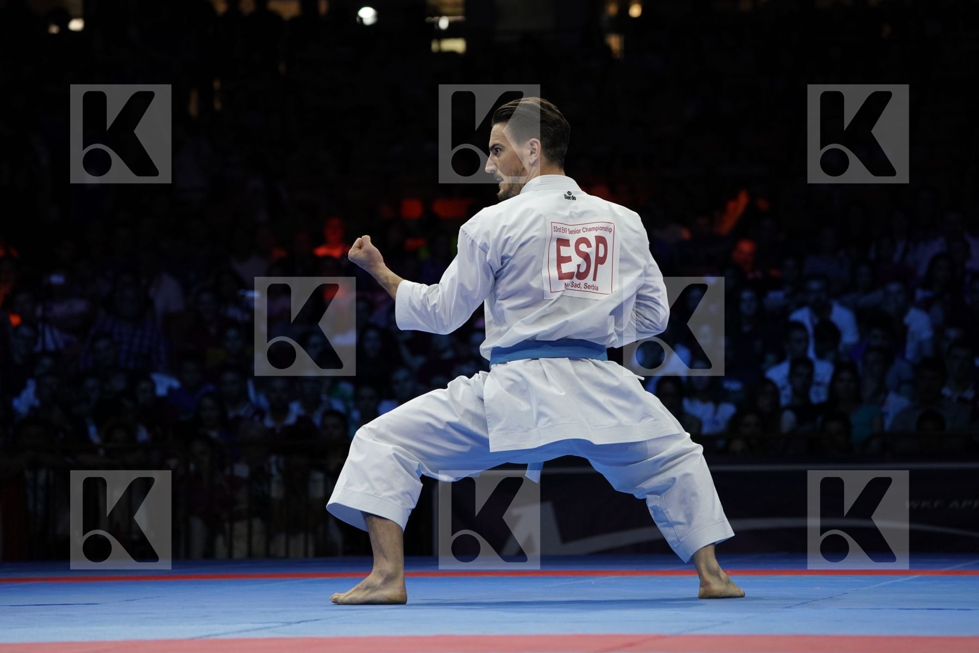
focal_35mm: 162
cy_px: 326
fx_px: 4405
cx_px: 490
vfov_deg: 8.5
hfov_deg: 12.7
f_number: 5
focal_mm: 162
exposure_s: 1/500
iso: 1600
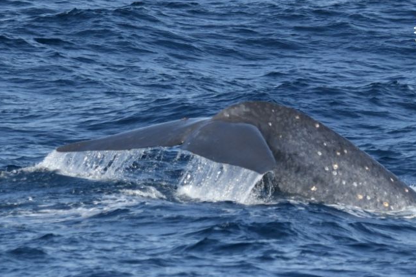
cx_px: 256
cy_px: 147
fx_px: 4600
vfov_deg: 3.5
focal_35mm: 398
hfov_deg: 5.2
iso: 1000
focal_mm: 320
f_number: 5.6
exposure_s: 1/8000
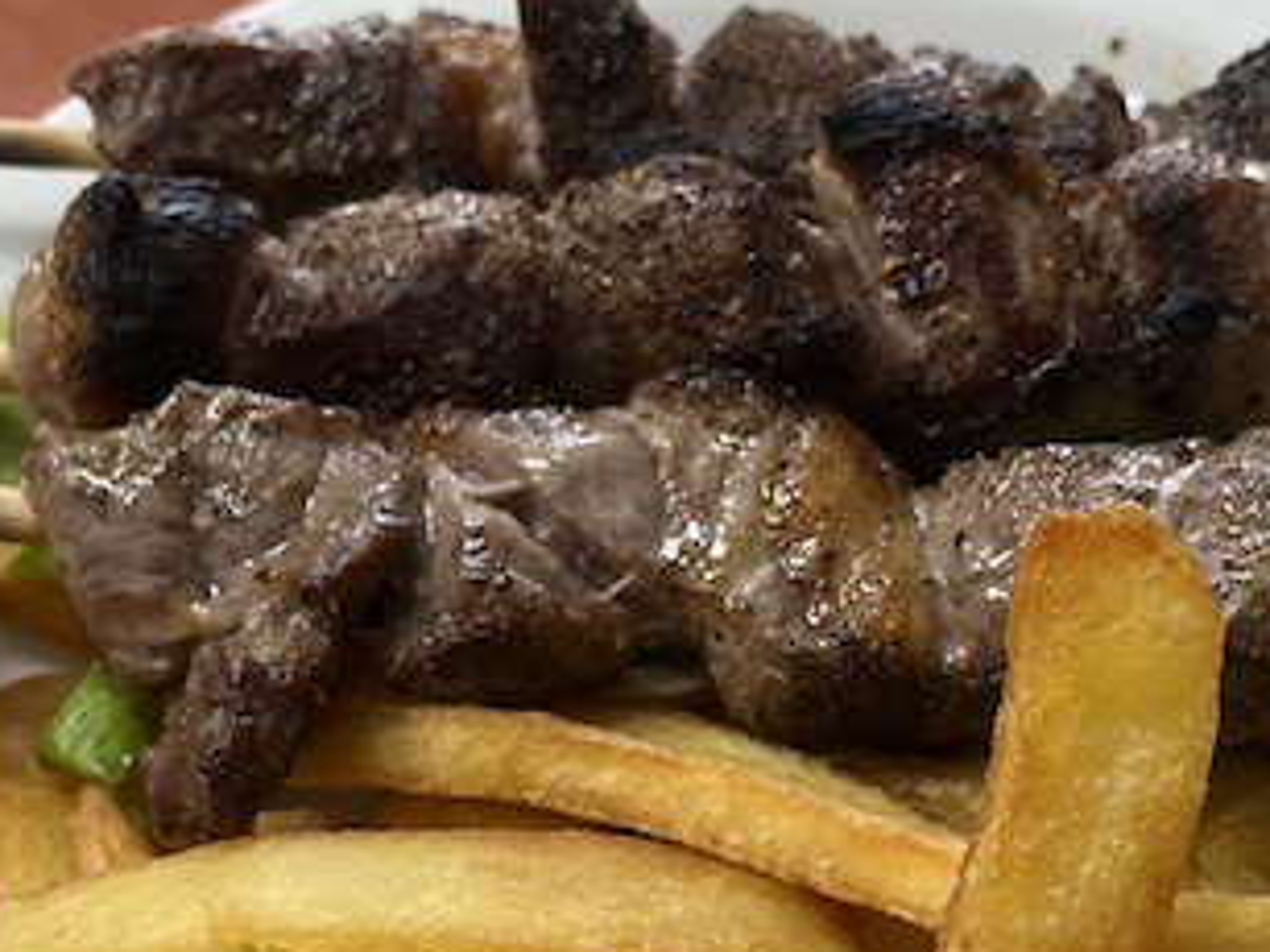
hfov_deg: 26.9
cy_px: 774
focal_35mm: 72
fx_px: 2641
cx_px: 852
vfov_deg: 20.2
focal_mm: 5.1
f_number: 1.6
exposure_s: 1/50
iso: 125
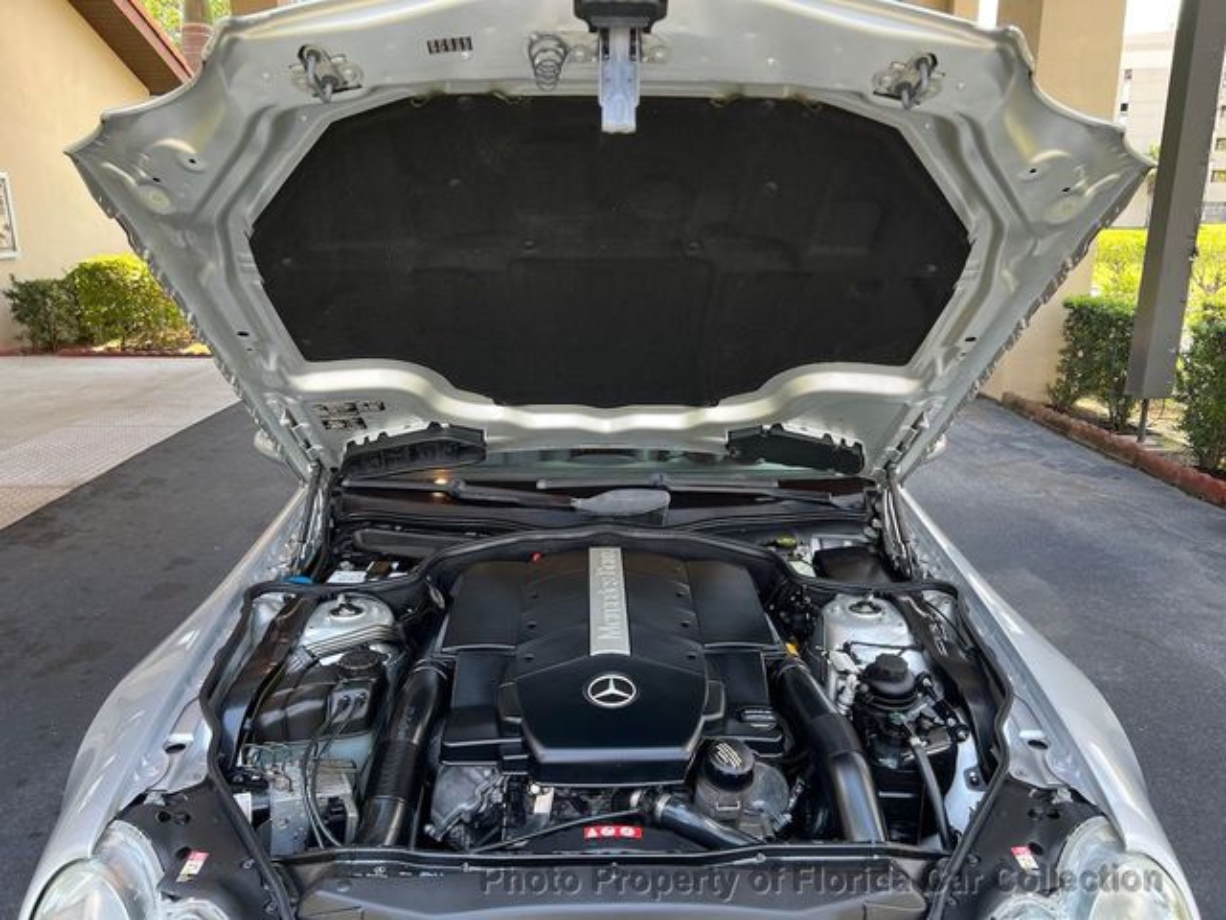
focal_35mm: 26
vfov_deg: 53.1
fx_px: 921
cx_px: 613
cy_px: 460
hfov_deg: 67.3
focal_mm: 5.7
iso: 50
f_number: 1.5
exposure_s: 1/221
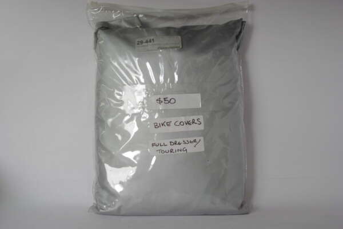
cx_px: 172
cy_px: 114
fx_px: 495
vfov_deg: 26.0
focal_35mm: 52
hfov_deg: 38.2
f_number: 5.6
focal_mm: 35
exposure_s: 1/60
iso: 400
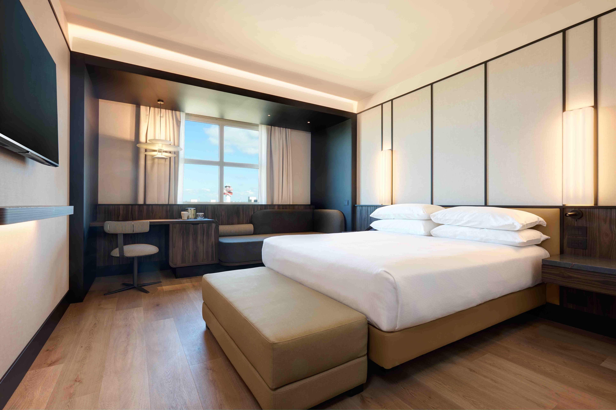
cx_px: 308
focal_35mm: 16
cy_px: 205
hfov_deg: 96.7
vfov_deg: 73.7
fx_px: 274
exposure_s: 1.3
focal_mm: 16
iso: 200
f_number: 14
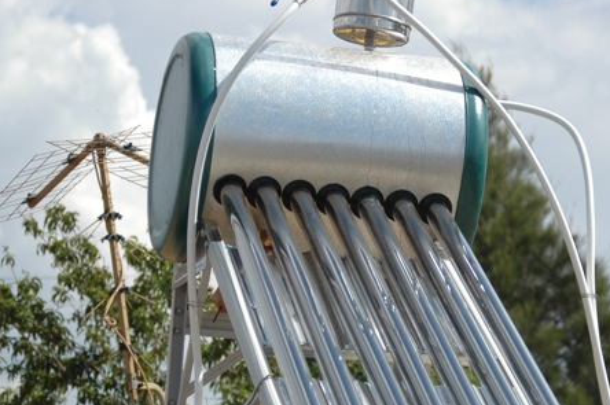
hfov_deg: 10.1
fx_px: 3434
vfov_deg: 6.8
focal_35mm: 203
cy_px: 227
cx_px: 396
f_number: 5.6
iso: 200
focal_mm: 75
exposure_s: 1/1250
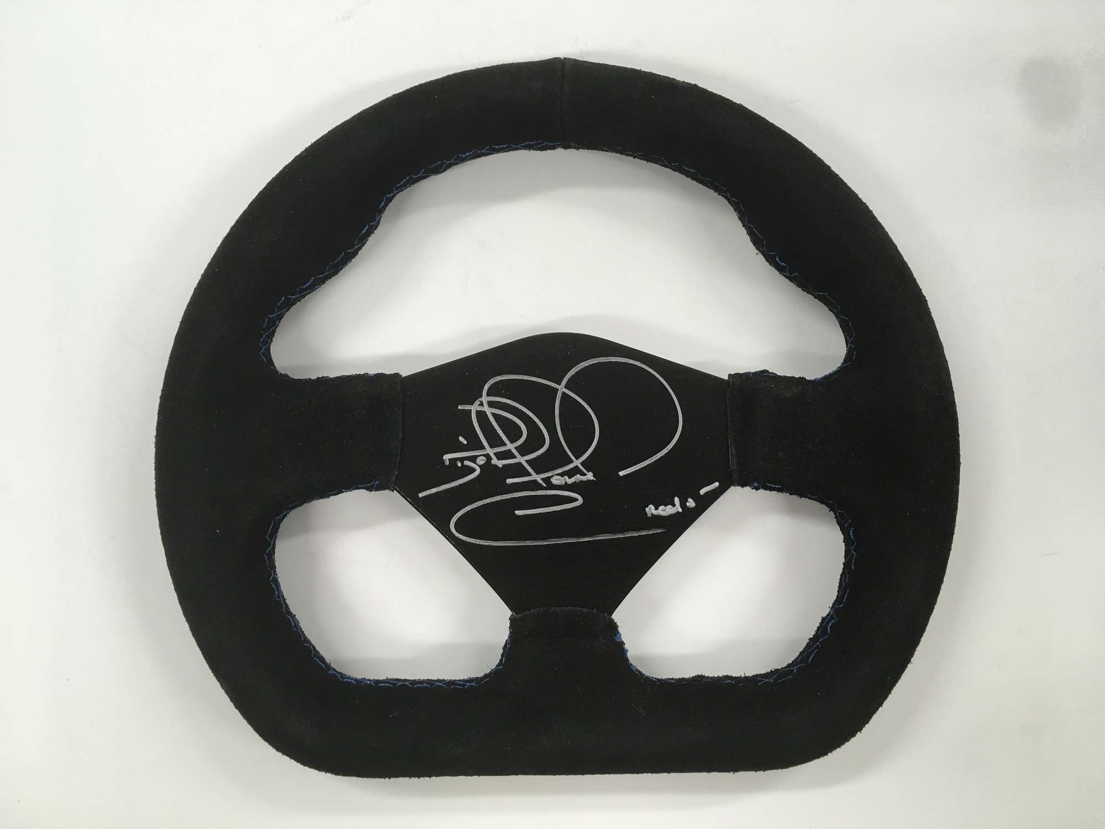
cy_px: 414
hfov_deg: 61.7
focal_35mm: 29
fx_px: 926
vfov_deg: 48.2
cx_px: 552
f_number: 2.2
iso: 50
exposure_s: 1/33
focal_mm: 4.15
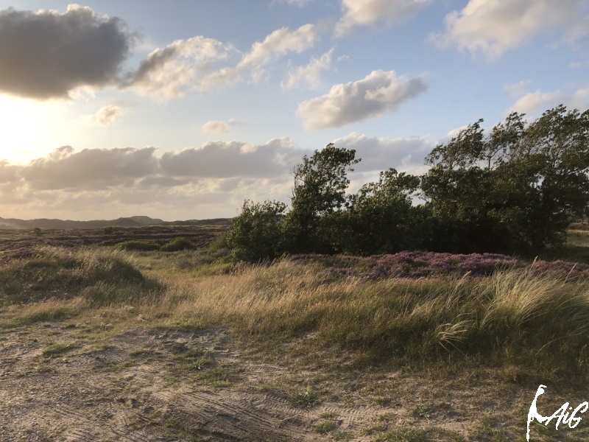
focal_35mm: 28
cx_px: 294
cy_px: 221
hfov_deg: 63.4
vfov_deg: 49.7
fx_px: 476
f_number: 1.8
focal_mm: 4
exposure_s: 1/2288
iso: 20
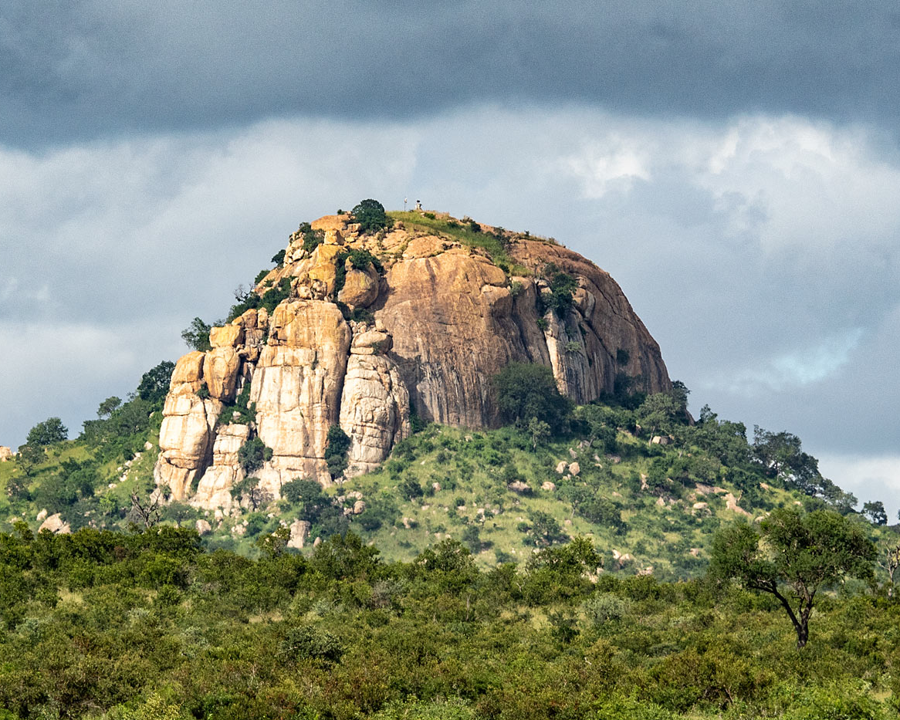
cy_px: 457
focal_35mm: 482
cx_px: 408
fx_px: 12840
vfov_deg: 3.2
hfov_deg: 4.0
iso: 200
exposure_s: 1/400
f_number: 10
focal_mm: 150
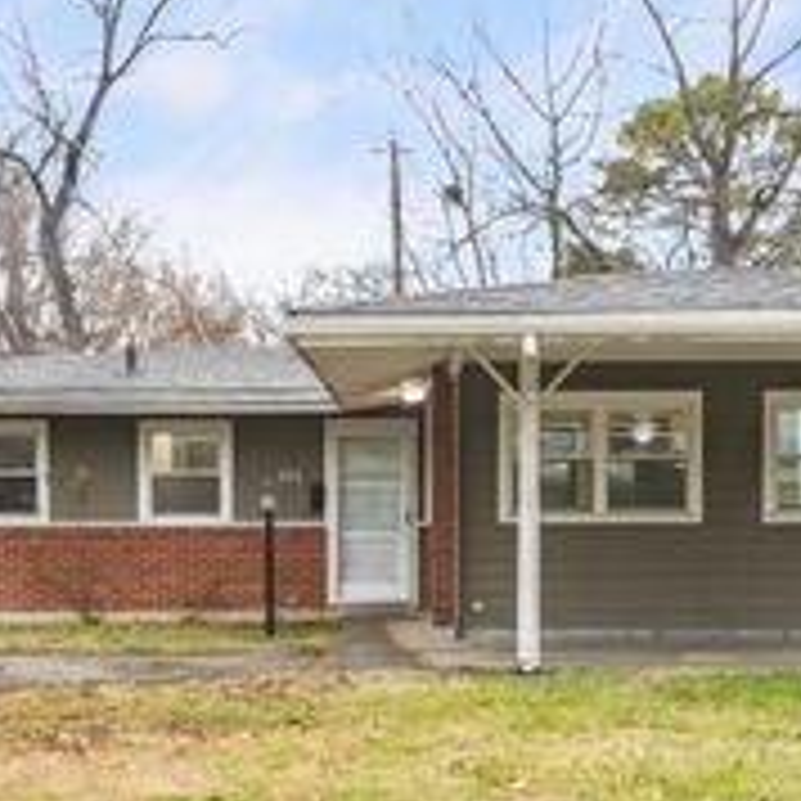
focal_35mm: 67
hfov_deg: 25.7
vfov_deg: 25.7
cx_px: 432
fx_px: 1754
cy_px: 479
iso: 200
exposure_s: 1/4
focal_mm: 28
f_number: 11
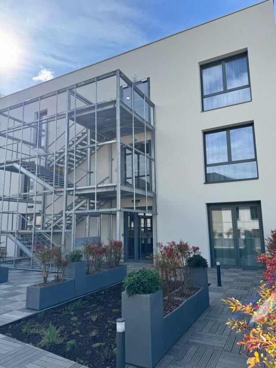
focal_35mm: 24
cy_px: 184
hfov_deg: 56.8
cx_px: 138
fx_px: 255
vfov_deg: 71.6
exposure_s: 1/3413
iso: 80
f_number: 1.78
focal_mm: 6.76
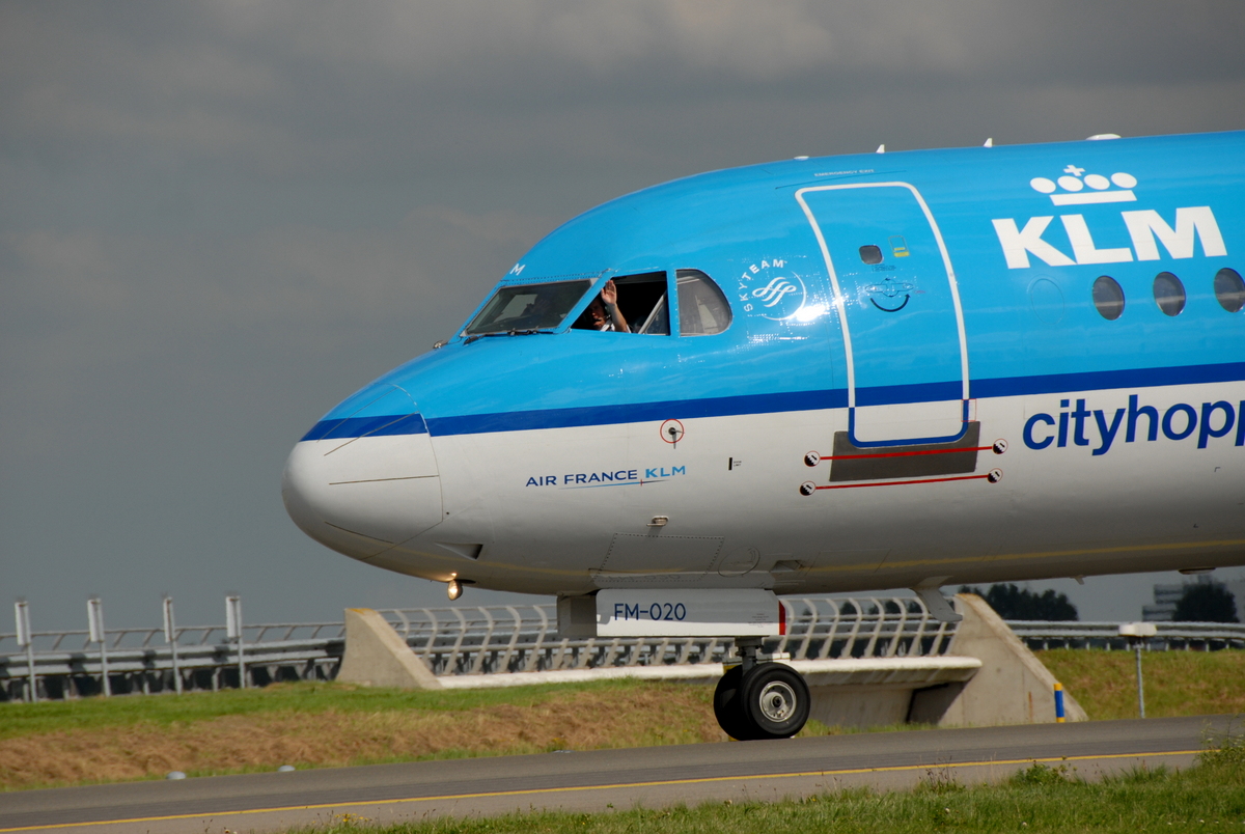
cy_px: 417
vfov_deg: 4.6
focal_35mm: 300
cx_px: 622
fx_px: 10390
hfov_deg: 6.9
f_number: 8
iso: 160
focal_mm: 200
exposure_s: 1/800
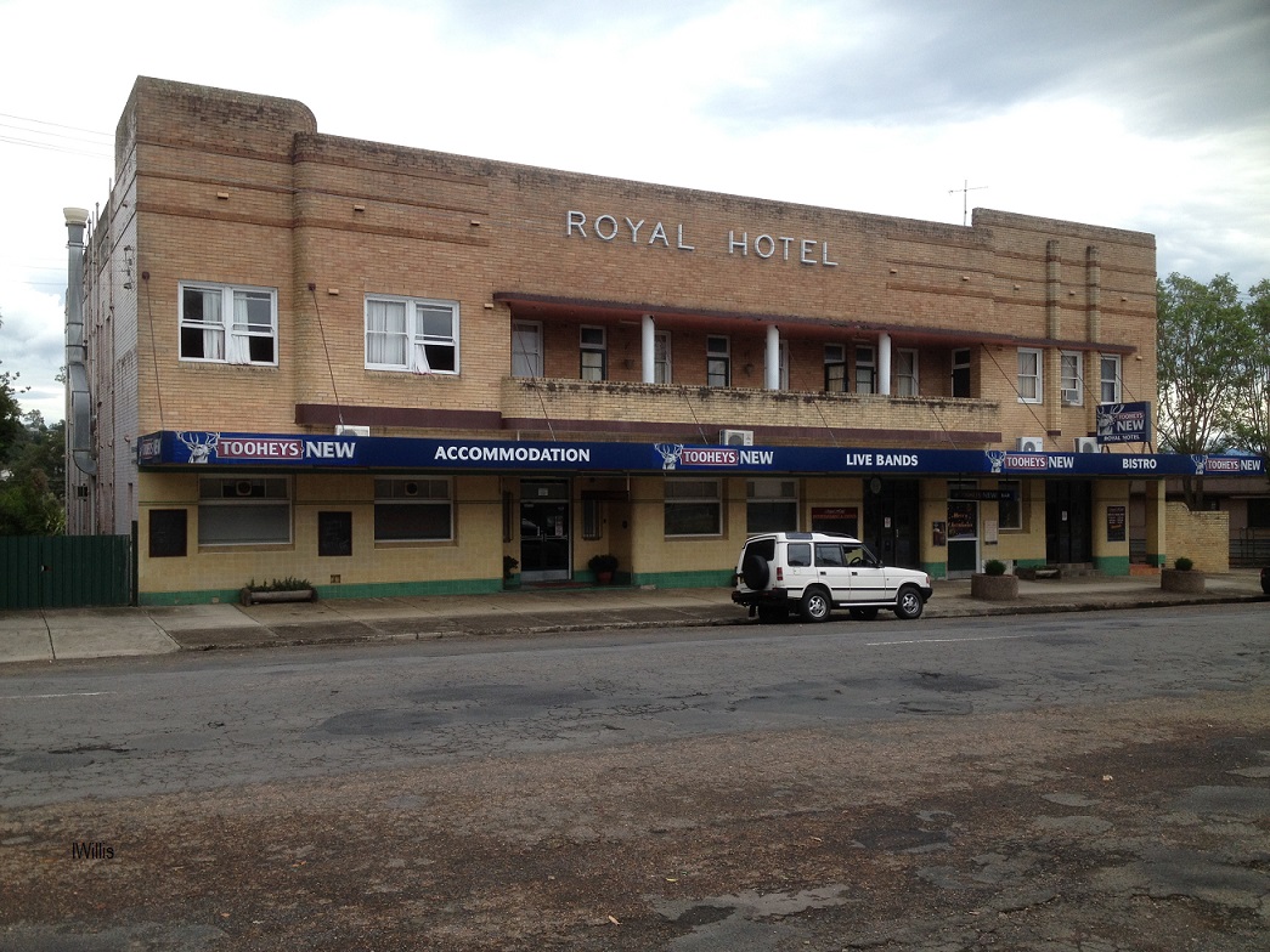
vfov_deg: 40.7
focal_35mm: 35
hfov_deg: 52.6
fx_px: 1284
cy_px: 476
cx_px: 635
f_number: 2.4
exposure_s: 1/665
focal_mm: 4.28
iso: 50
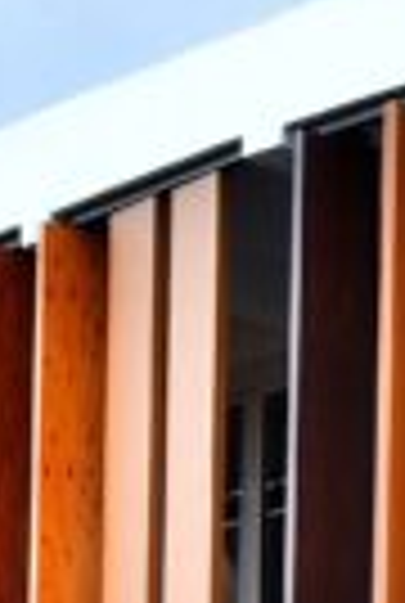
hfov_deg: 5.6
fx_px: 4096
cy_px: 1062
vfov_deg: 8.1
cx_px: 616
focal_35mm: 244
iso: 800
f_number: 14
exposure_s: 1/250
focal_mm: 32
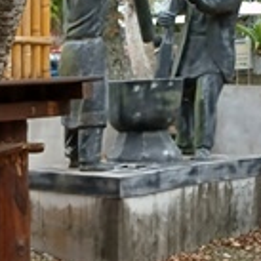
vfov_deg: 17.6
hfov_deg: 16.9
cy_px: 251
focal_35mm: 97
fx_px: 827
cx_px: -74
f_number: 1.8
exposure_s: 1/150
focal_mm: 4.6
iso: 32
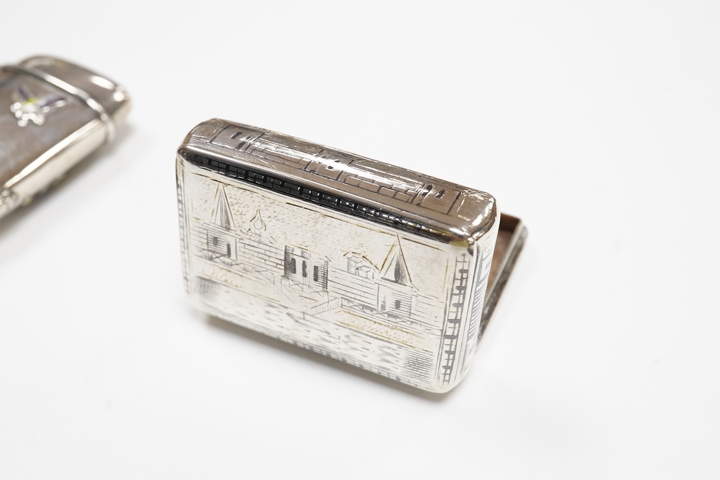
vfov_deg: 29.9
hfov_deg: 43.6
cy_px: 240
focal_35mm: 45
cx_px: 360
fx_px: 900
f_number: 14
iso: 2500
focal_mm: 30
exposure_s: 1/100
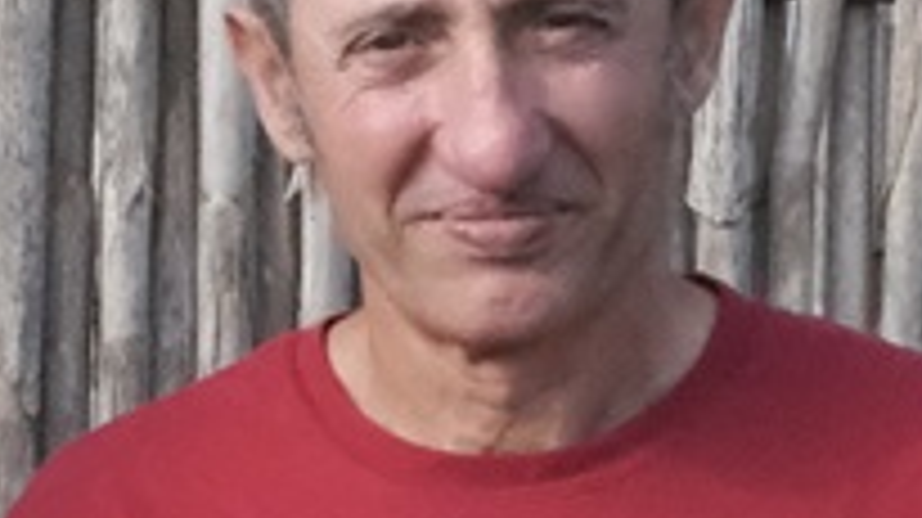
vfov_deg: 6.6
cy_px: 513
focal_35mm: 182
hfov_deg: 11.3
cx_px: -495
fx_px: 4447
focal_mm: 25.4
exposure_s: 1/4400
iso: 25600
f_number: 13
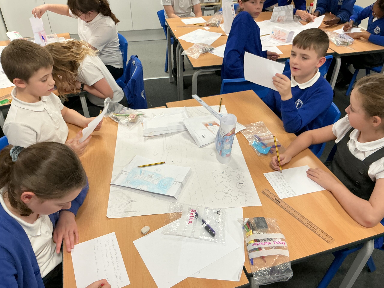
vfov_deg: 48.2
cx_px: 192
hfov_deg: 61.7
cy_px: 144
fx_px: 322
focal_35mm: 29
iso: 64
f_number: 1.8
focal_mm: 3
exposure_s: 1/60
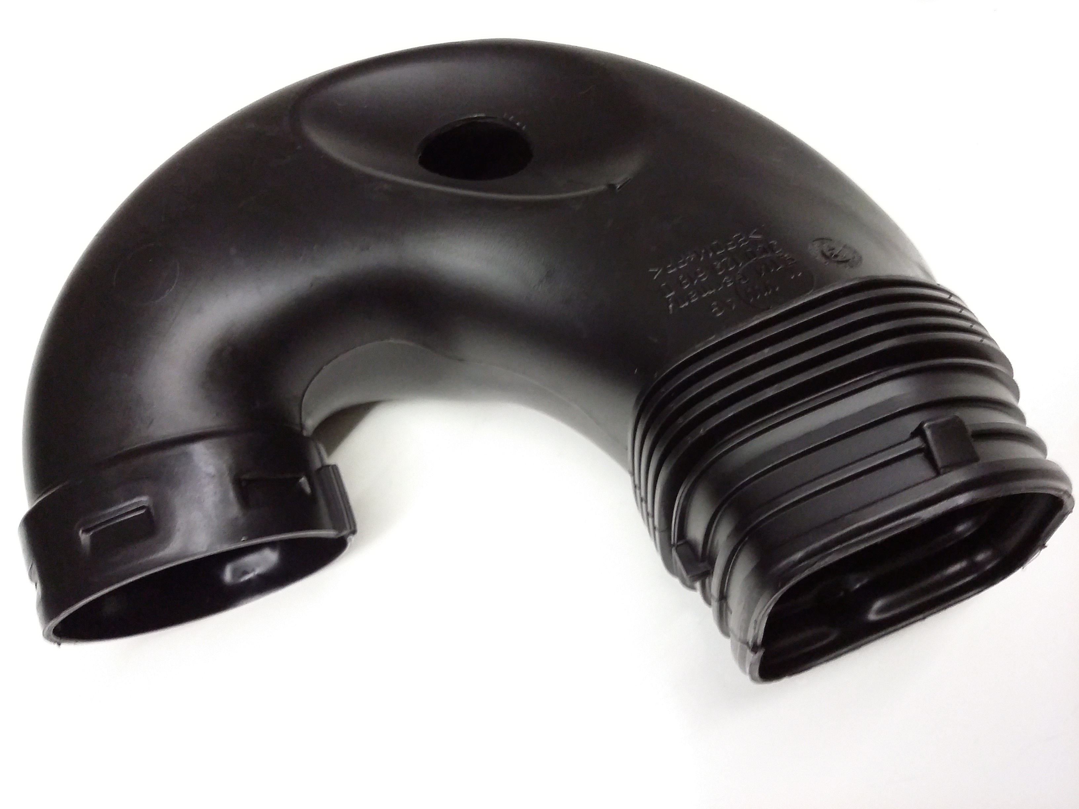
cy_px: 404
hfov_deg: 56.8
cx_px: 540
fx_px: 997
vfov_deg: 44.2
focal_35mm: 32
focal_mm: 3.4
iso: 320
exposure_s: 1/15
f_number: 2.4
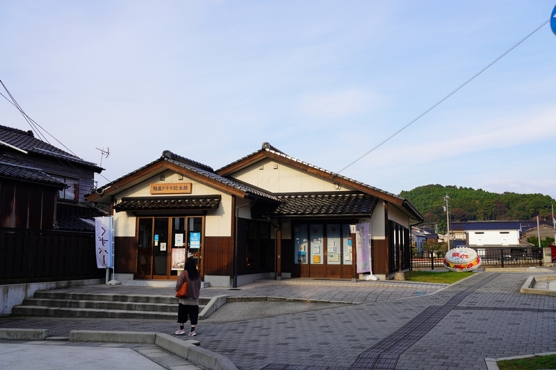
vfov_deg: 38.9
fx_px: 525
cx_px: 278
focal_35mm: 34
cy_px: 185
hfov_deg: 55.8
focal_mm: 34
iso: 100
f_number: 8
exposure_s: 1/160
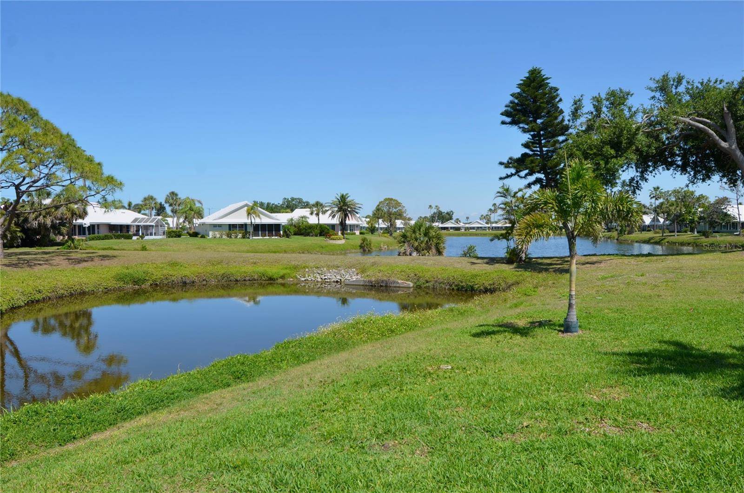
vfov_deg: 36.7
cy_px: 246
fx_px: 742
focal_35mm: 36
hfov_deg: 53.2
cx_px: 372
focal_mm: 24
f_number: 8
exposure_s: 1/250
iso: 100
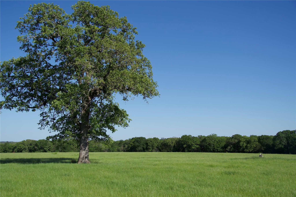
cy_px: 98
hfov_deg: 43.6
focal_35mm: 45
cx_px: 148
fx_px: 370
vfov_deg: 29.9
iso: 100
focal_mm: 30
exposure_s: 1/800
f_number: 5
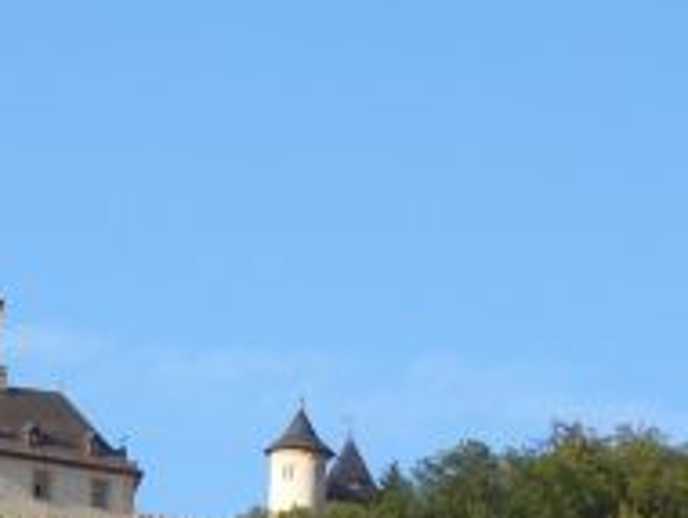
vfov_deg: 4.8
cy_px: 471
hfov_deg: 6.3
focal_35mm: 311
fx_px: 6189
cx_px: -181
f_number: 6.2
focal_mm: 12.2
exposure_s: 1/160
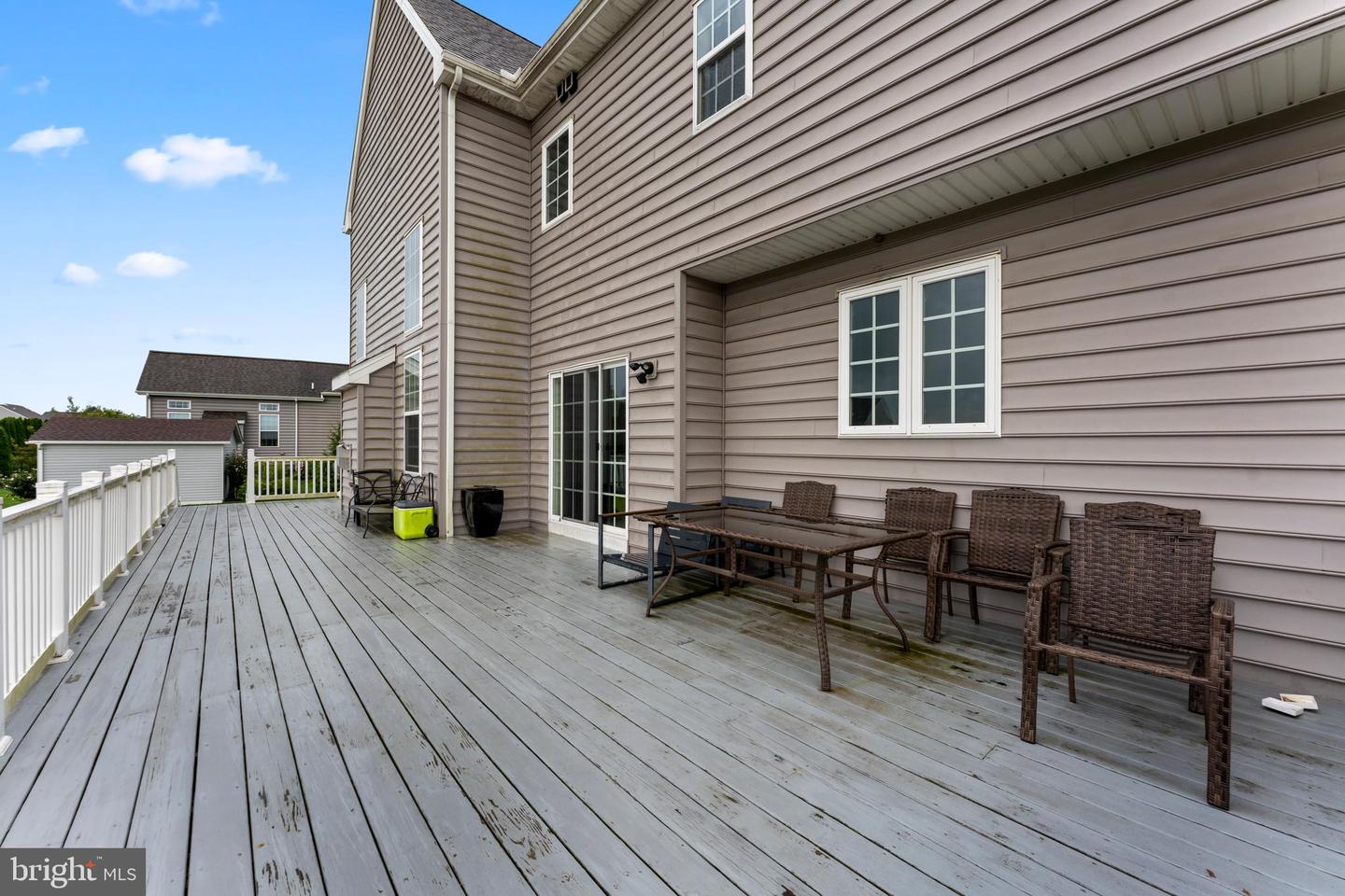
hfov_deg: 104.3
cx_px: 672
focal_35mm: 14
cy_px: 448
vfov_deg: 81.2
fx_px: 523
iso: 400
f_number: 9
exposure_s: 1/40
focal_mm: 14
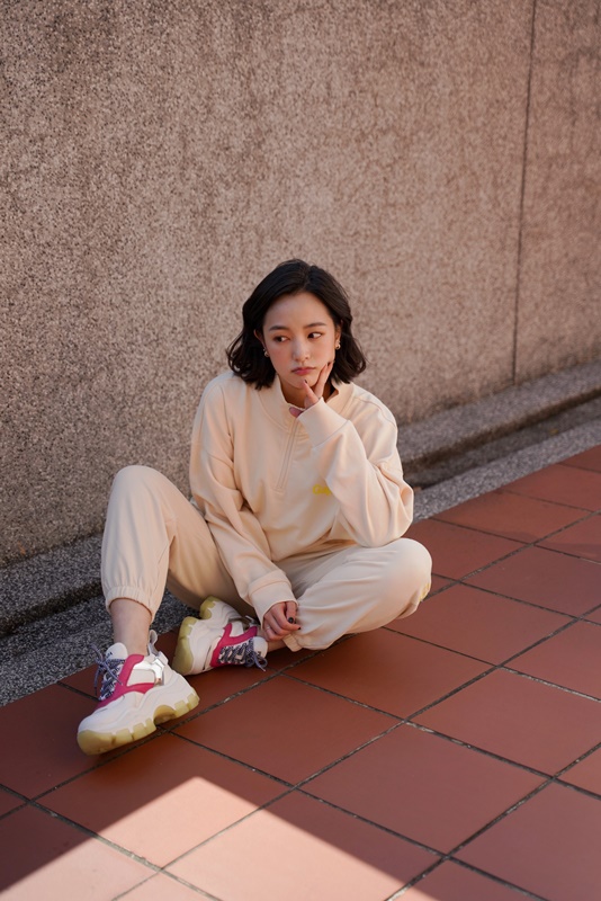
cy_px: 450
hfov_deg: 23.4
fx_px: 1451
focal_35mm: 58
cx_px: 300
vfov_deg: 34.5
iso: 400
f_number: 2.8
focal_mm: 58
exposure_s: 1/4000
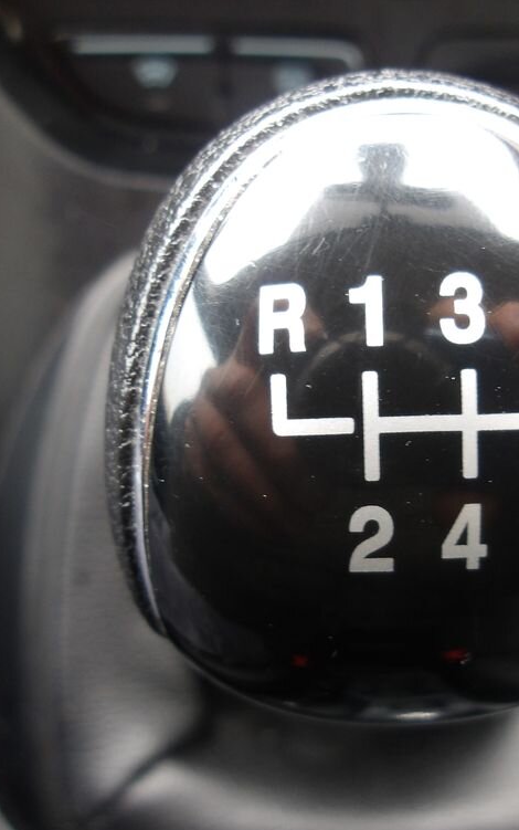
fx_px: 882
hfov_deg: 32.4
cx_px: 361
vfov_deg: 50.4
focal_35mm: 39
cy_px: 422
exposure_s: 1/25
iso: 200
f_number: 3
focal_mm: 4.9
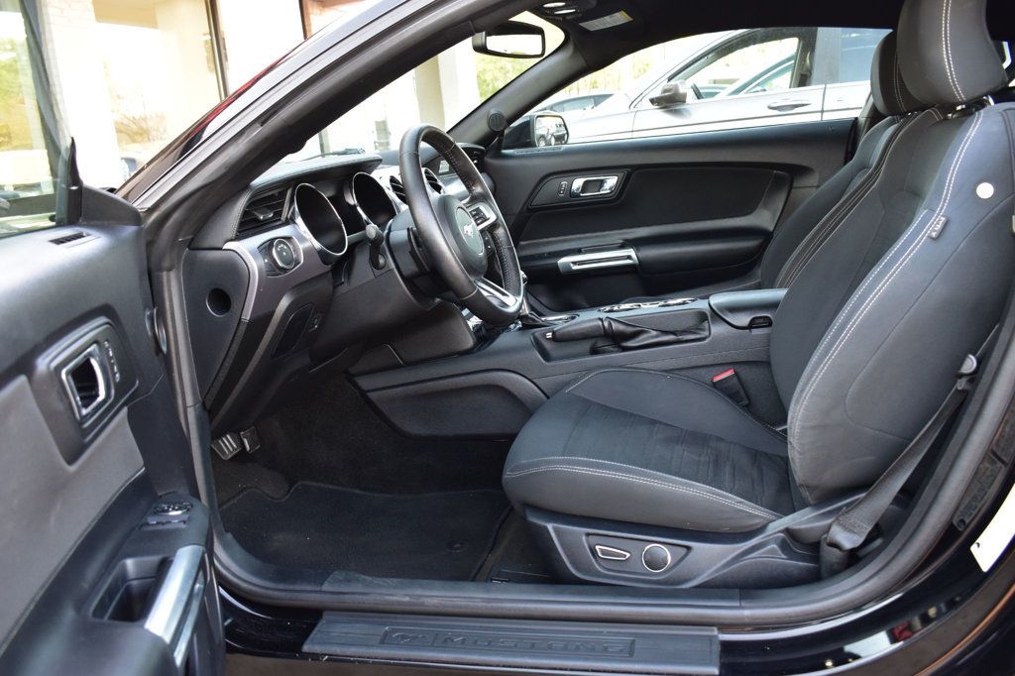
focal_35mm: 32
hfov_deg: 59.5
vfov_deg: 41.7
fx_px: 888
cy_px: 338
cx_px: 508
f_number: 7.1
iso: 400
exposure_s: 1/25
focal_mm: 21
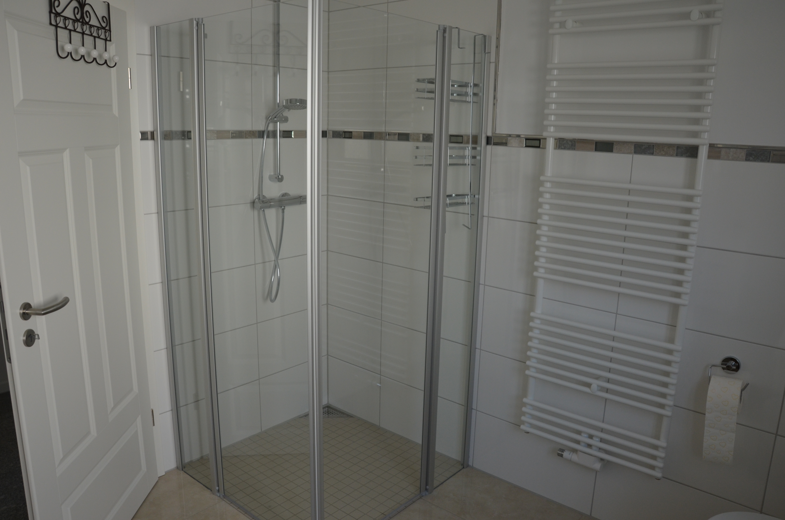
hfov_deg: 67.5
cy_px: 260
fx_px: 588
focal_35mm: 27
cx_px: 392
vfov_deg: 47.7
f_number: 5.6
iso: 400
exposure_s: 1/125
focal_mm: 18
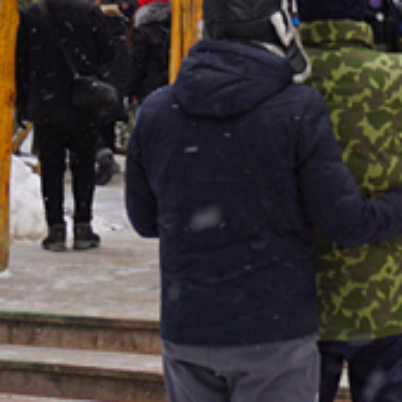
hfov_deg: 13.4
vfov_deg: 13.0
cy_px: -211
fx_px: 1669
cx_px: 488
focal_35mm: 127
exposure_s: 1/60
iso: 100
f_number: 5
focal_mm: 21
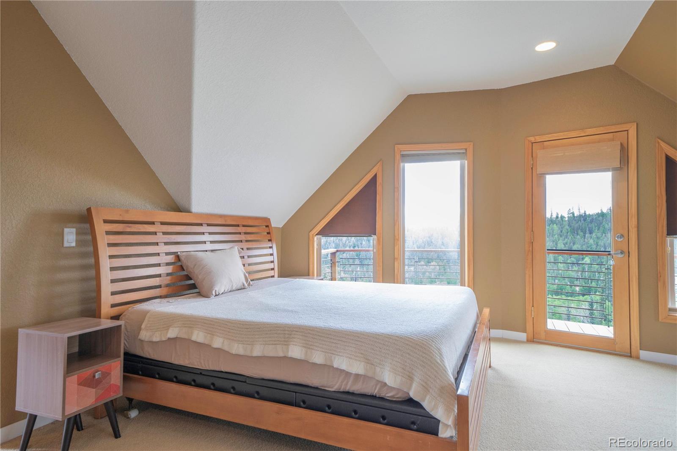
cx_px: 338
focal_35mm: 21
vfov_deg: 59.5
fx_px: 395
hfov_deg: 81.2
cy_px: 226
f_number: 8
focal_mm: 21
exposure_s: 1/10
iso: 320
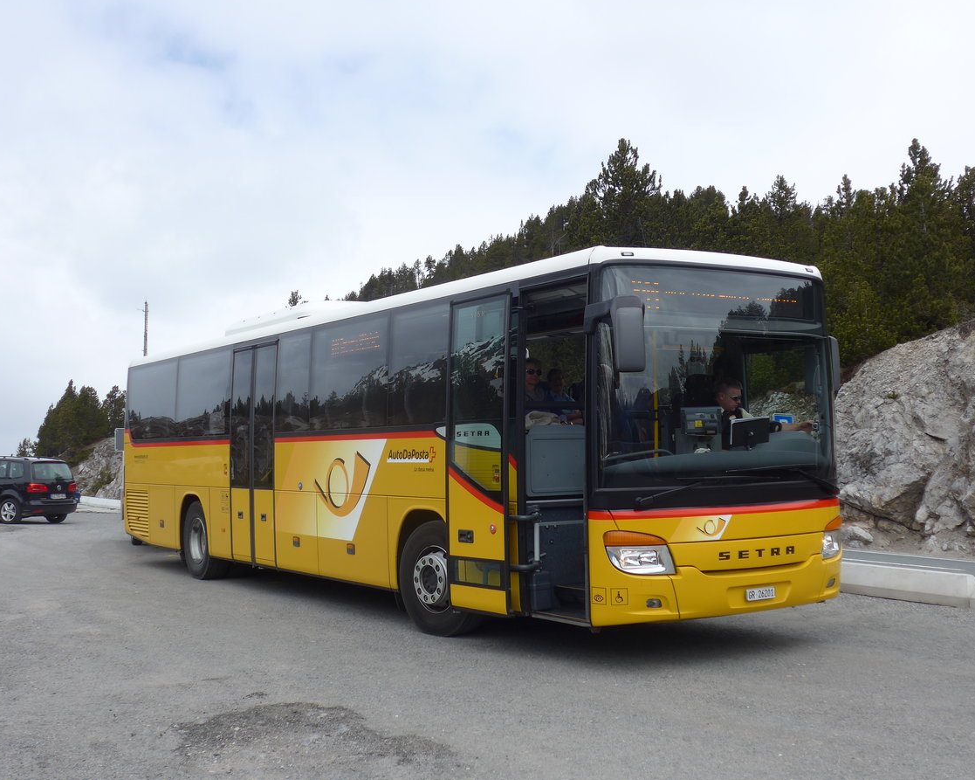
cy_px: 389
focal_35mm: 43
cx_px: 498
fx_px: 1240
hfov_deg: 42.9
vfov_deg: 34.9
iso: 80
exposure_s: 1/2000
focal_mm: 8.4
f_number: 2.8
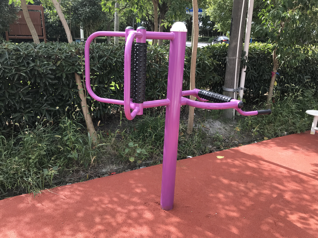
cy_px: 119
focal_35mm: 28
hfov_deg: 63.4
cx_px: 159
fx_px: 257
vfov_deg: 49.7
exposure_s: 1/598
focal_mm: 3.99
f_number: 1.8
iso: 20
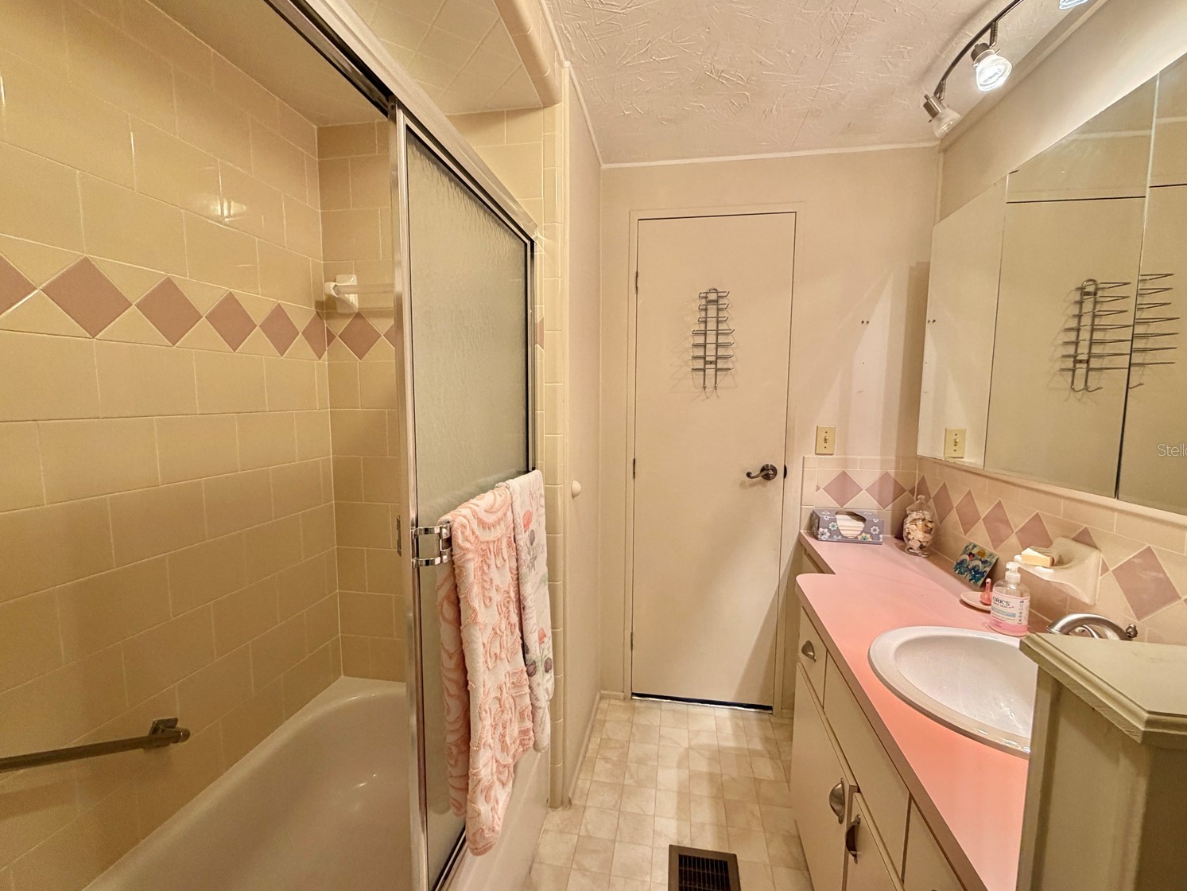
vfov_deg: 81.8
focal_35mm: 15
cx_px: 596
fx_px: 514
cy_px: 449
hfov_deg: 98.2
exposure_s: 1/60
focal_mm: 2.22
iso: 200
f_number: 2.2
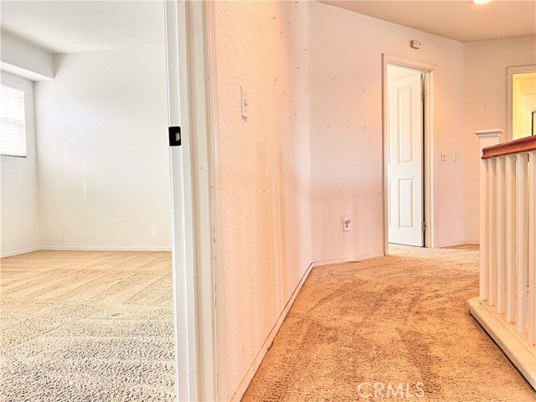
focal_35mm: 26
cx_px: 268
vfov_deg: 53.1
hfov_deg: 67.3
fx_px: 403
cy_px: 201
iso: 64
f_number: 1.5
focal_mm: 5.7
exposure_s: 1/120
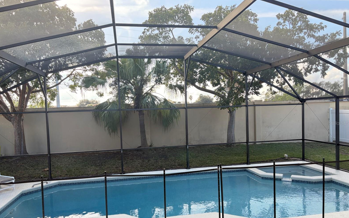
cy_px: 123
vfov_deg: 44.4
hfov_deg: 66.5
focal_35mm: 28
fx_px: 266
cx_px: 173
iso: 50
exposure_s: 1/225
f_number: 1.6
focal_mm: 5.96
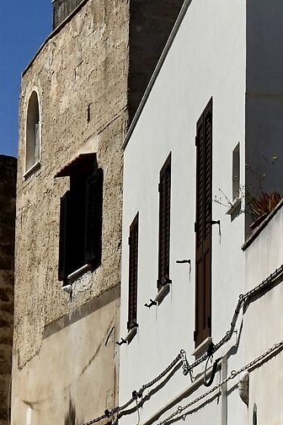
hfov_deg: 8.3
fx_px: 1910
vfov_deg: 12.7
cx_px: 387
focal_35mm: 162
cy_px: 146
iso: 100
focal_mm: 34
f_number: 9
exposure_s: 1/1000
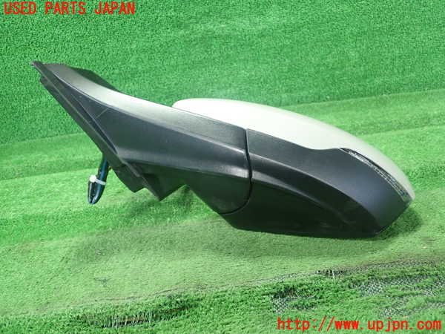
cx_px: 222
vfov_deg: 46.8
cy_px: 167
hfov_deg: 60.0
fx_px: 386
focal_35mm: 30
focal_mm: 5.5
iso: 500
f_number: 2.3
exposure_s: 1/125
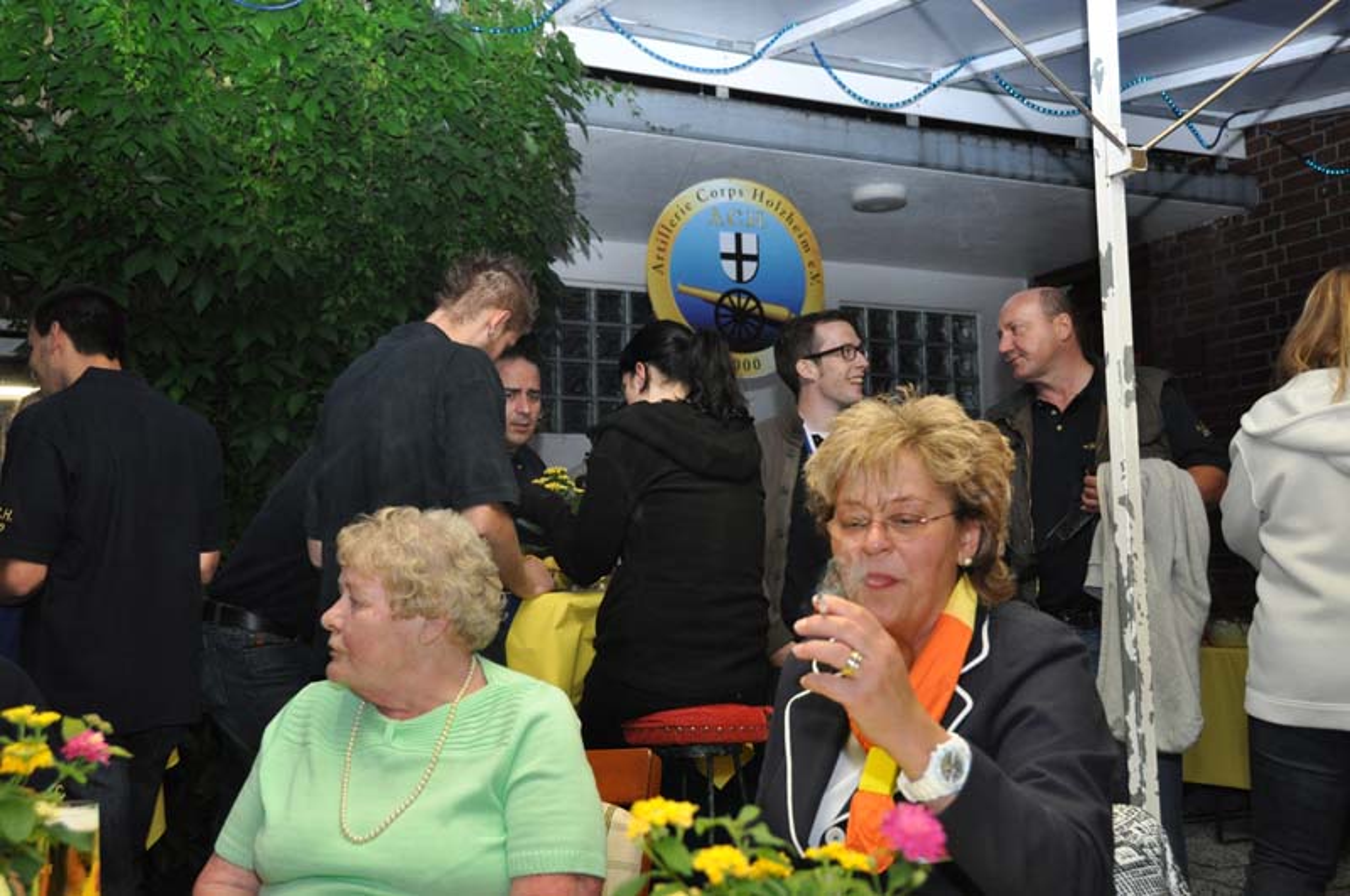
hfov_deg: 49.6
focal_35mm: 39
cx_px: 675
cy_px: 448
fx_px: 1460
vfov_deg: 34.1
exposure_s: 1/60
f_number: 4
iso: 800
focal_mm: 26
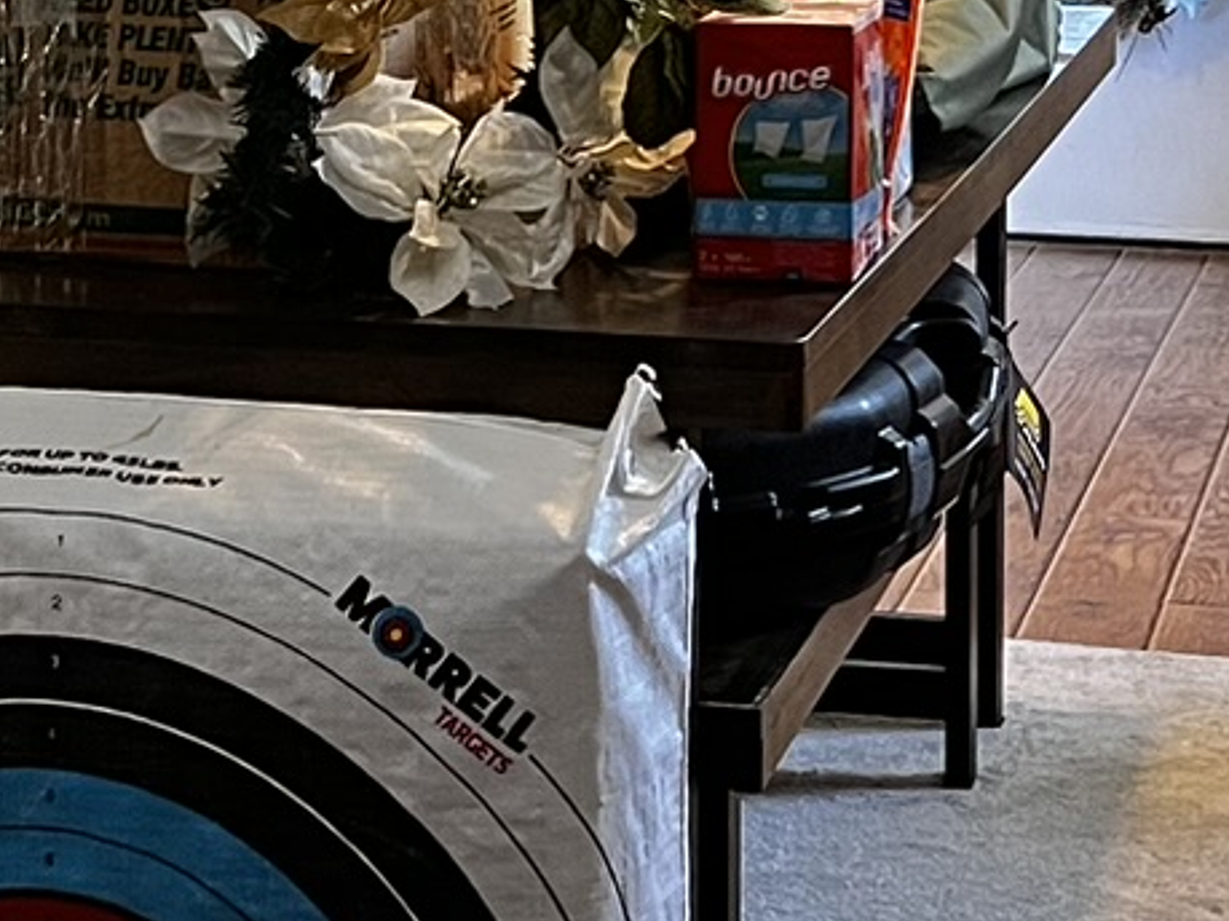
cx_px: 364
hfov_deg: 16.9
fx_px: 4117
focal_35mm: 116
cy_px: 0
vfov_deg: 12.6
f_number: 1.5
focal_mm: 5.7
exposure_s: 1/60
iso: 400
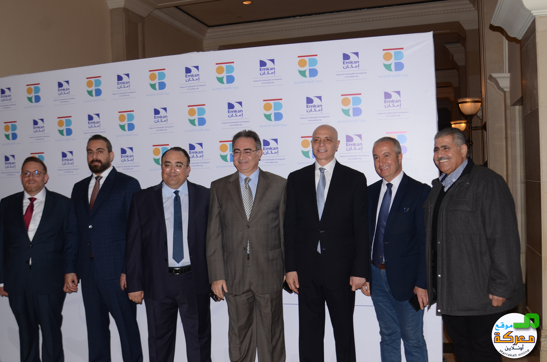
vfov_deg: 36.7
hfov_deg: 53.2
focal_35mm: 36
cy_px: 181
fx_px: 546
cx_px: 274
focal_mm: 24
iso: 250
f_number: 4.5
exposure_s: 1/250
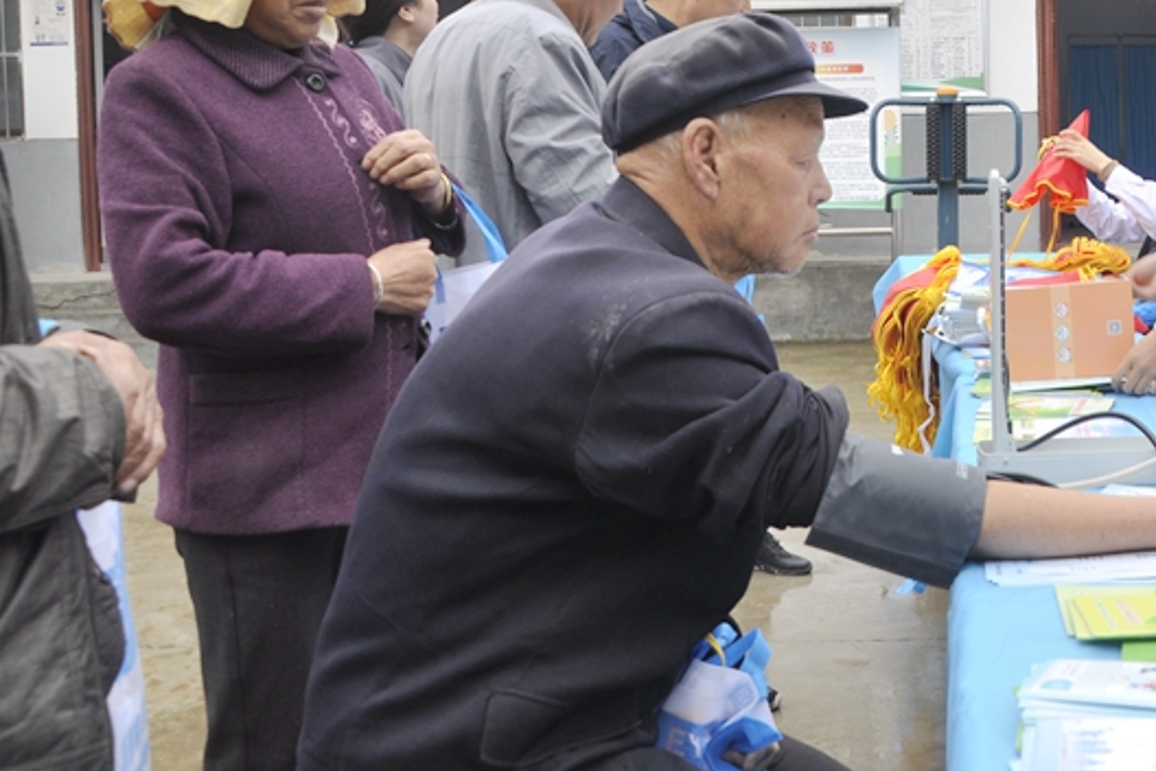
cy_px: 199
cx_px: 974
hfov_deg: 40.4
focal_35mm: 46
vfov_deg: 28.8
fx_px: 1477
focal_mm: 18
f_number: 8
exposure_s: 1/60
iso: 320
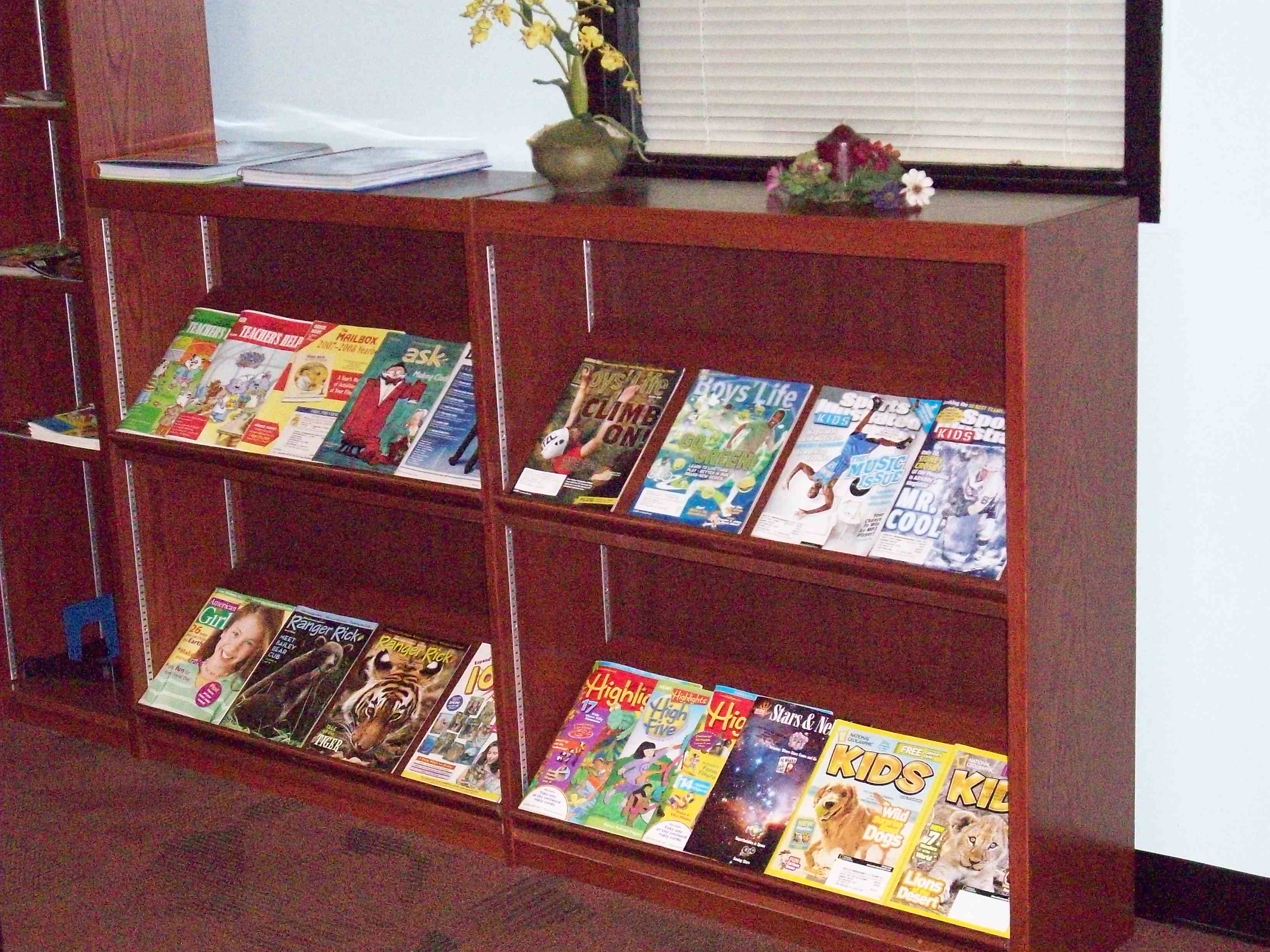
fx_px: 2348
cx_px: 635
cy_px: 476
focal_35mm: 64
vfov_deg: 22.9
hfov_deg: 30.3
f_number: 3.8
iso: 800
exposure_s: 1/181
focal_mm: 10.7
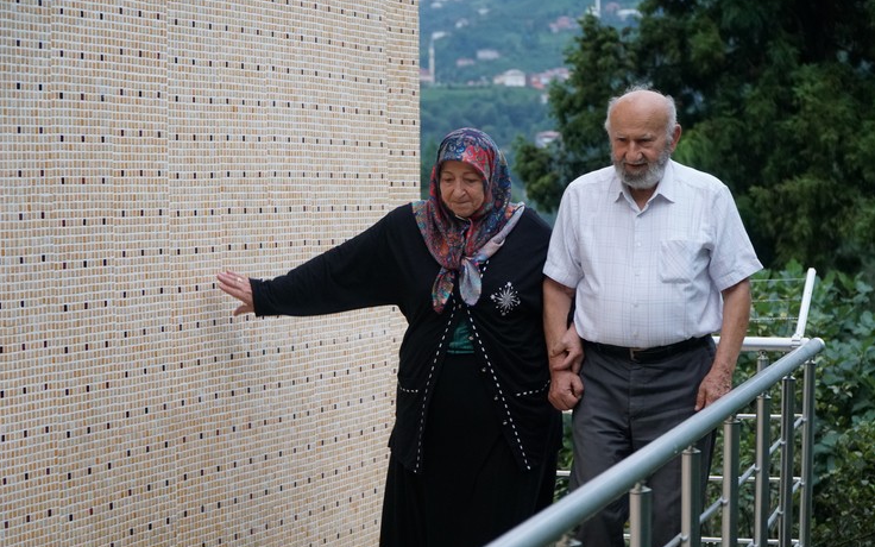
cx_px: 438
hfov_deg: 24.5
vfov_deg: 15.5
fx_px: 2015
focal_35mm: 85
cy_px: 282
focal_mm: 55
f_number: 4
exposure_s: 1/160
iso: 1250
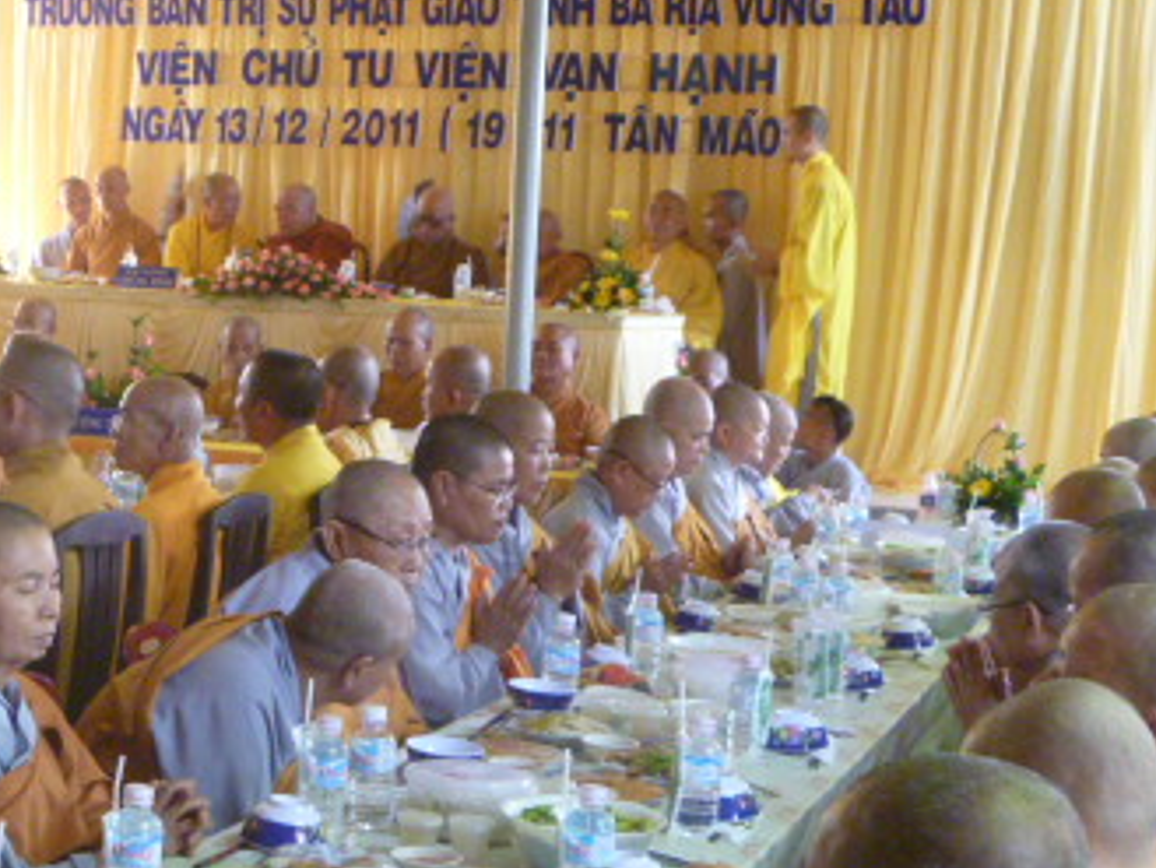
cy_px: 541
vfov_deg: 21.6
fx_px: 2272
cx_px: 211
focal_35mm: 68
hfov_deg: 27.9
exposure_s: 1/30
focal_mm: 6.3
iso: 400
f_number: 3.5
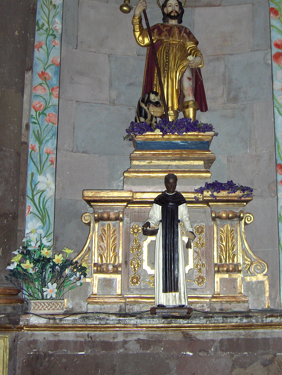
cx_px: 193
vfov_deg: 34.7
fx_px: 596
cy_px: 140
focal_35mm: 55
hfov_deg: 26.4
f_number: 2.8
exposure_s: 1/60
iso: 101
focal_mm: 8
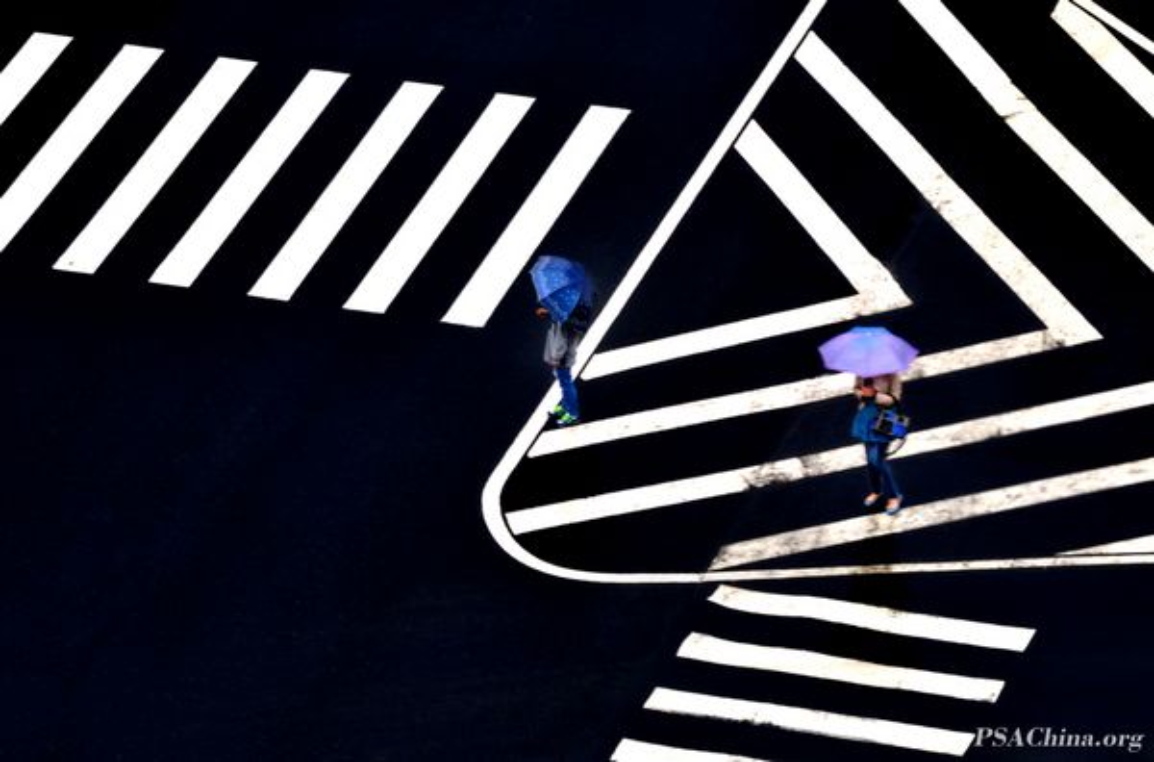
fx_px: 9586
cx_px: 577
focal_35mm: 300
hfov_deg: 6.9
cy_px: 381
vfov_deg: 4.5
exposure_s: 1/15
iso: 100
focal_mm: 200
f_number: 20
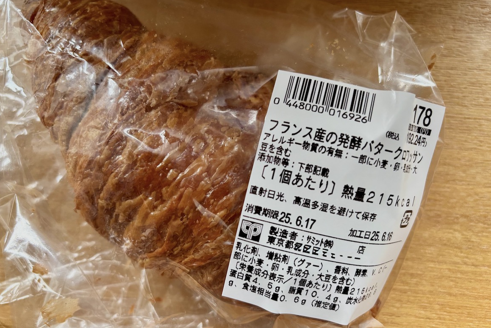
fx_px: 382
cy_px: 159
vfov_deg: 46.4
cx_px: 242
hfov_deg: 65.5
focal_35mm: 28
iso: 250
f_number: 1.6
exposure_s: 1/60
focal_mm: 5.96
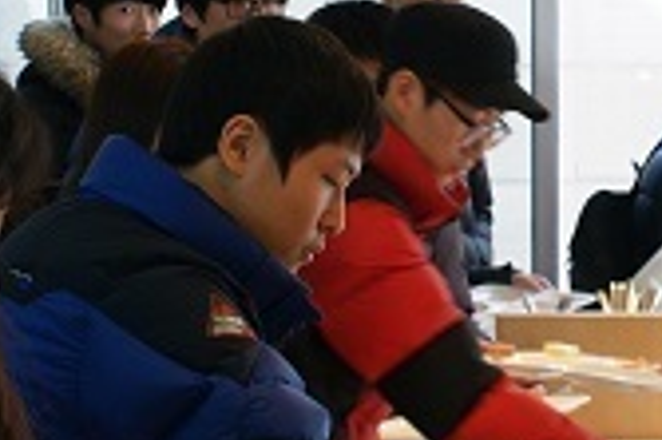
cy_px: 252
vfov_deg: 10.4
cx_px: 599
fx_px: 2407
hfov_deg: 15.5
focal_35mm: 131
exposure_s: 1/40
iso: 250
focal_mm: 26
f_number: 4.5
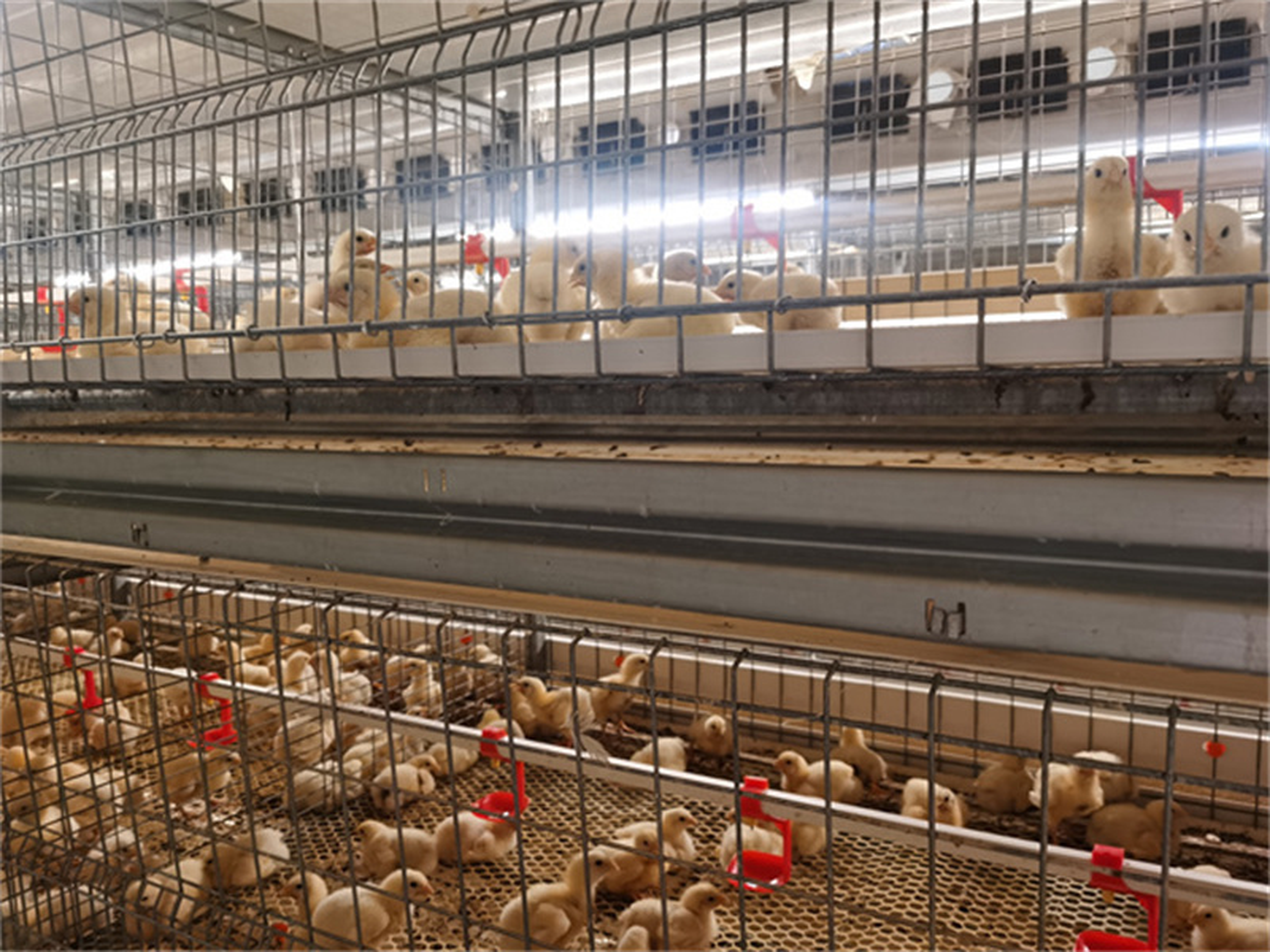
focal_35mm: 27
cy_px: 476
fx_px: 991
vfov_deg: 51.4
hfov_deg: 65.3
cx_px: 635
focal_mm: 5.56
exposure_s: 1/33.3
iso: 400
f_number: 1.6
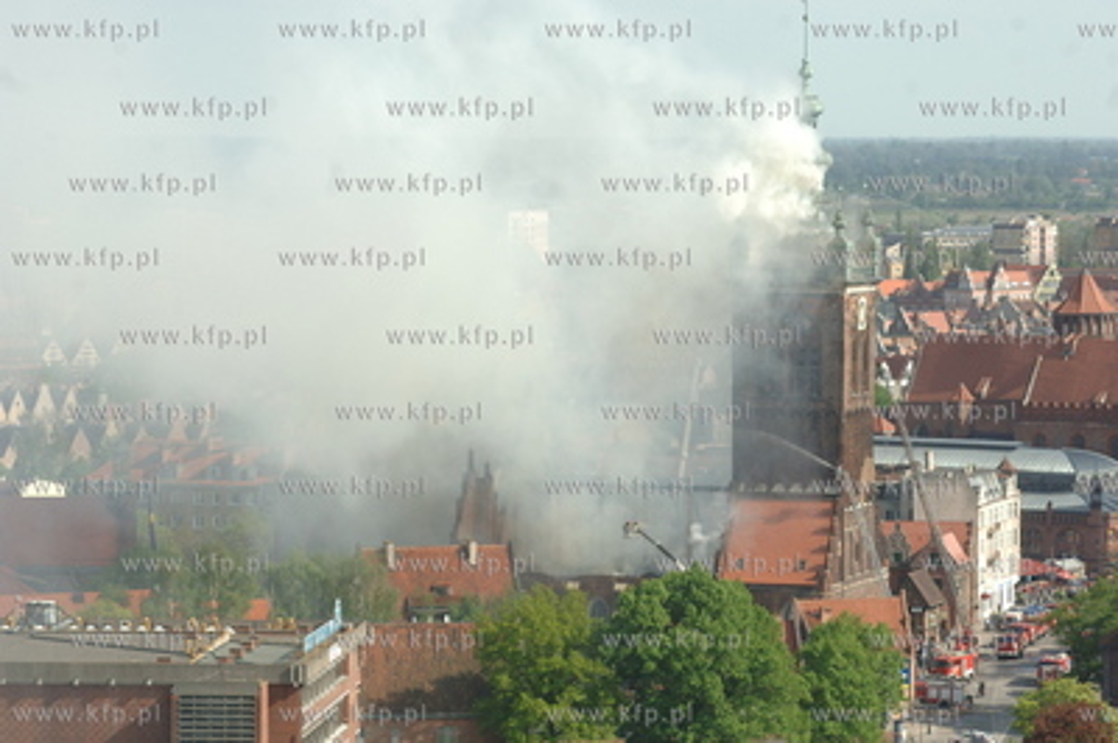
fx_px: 5213
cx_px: 559
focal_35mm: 168
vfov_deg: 8.2
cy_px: 372
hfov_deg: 12.2
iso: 400
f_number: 8
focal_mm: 112
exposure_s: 1/640
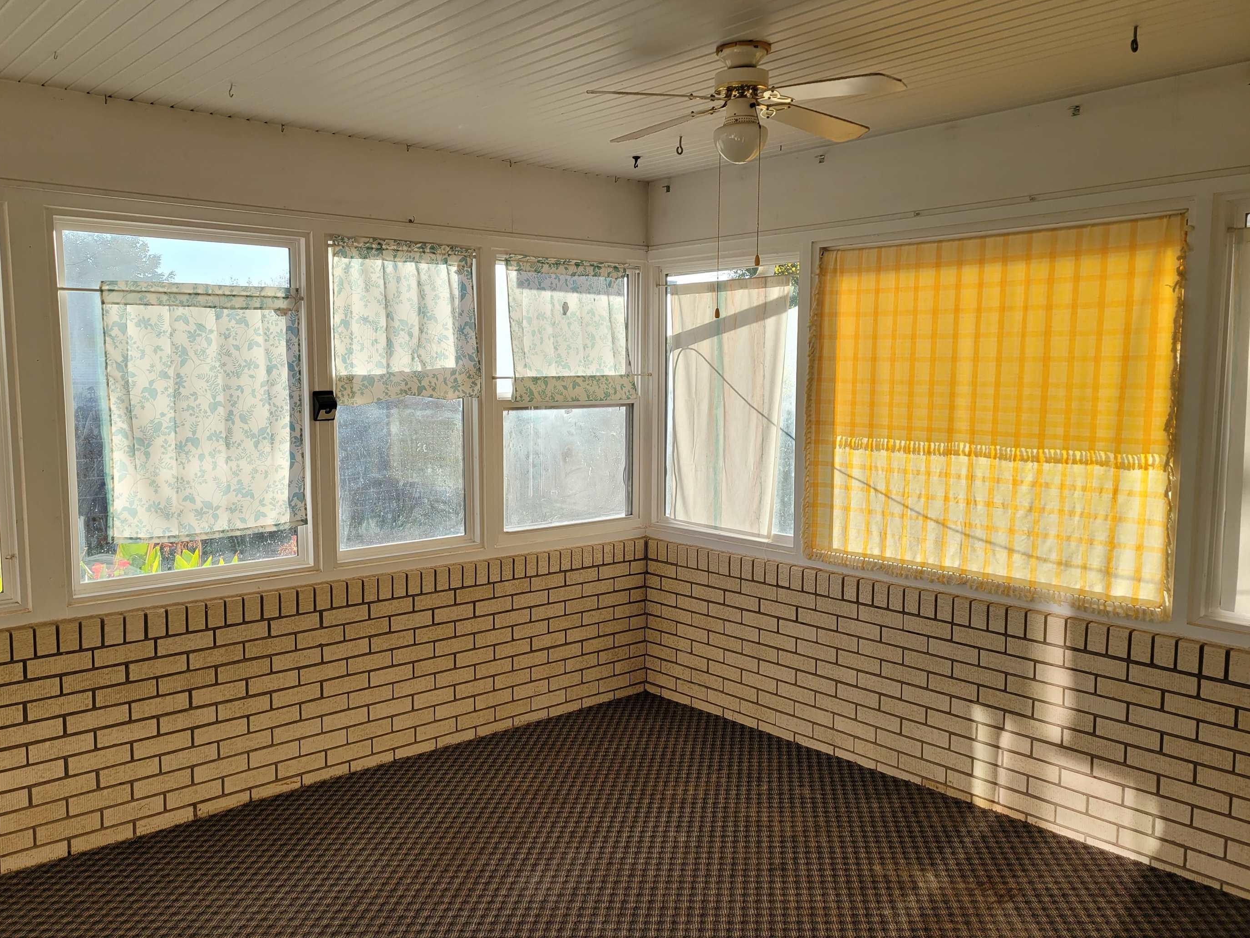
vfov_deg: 48.2
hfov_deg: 61.5
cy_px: 483
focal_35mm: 29
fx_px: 1047
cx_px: 560
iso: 40
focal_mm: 5.4
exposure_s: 1/410
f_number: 1.8
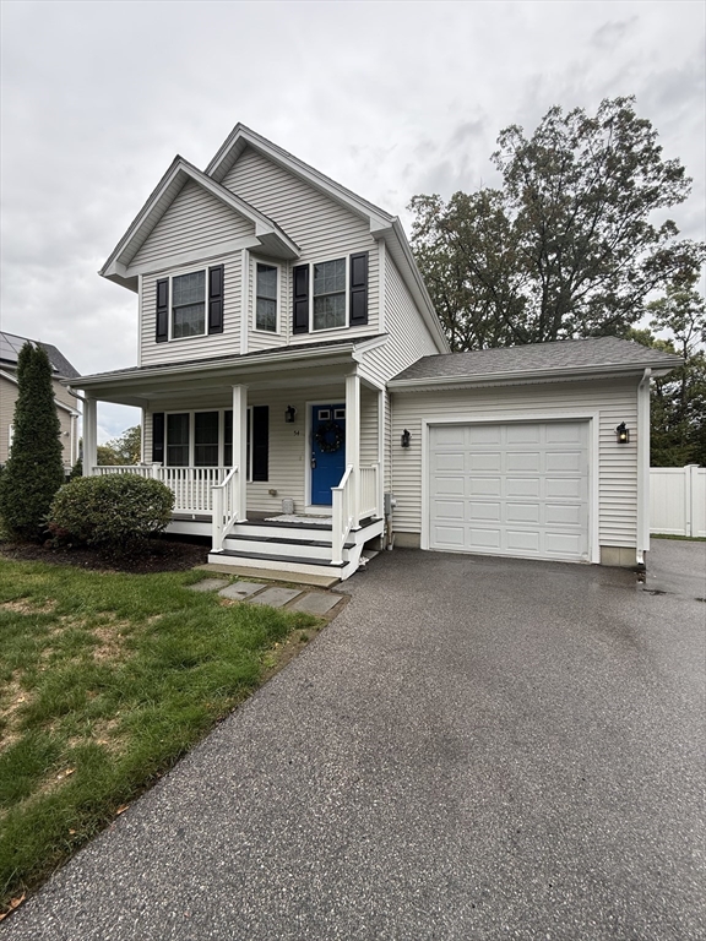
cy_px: 470
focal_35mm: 14
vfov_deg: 102.1
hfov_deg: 85.7
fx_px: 381
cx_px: 353
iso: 50
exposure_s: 1/313
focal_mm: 2.22
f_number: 2.2
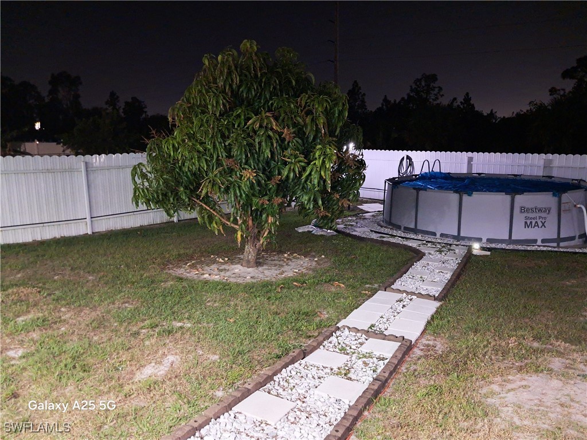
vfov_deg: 51.4
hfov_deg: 65.3
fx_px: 458
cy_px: 220
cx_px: 294
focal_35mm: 27
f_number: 1.8
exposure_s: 1/8
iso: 1600
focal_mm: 4
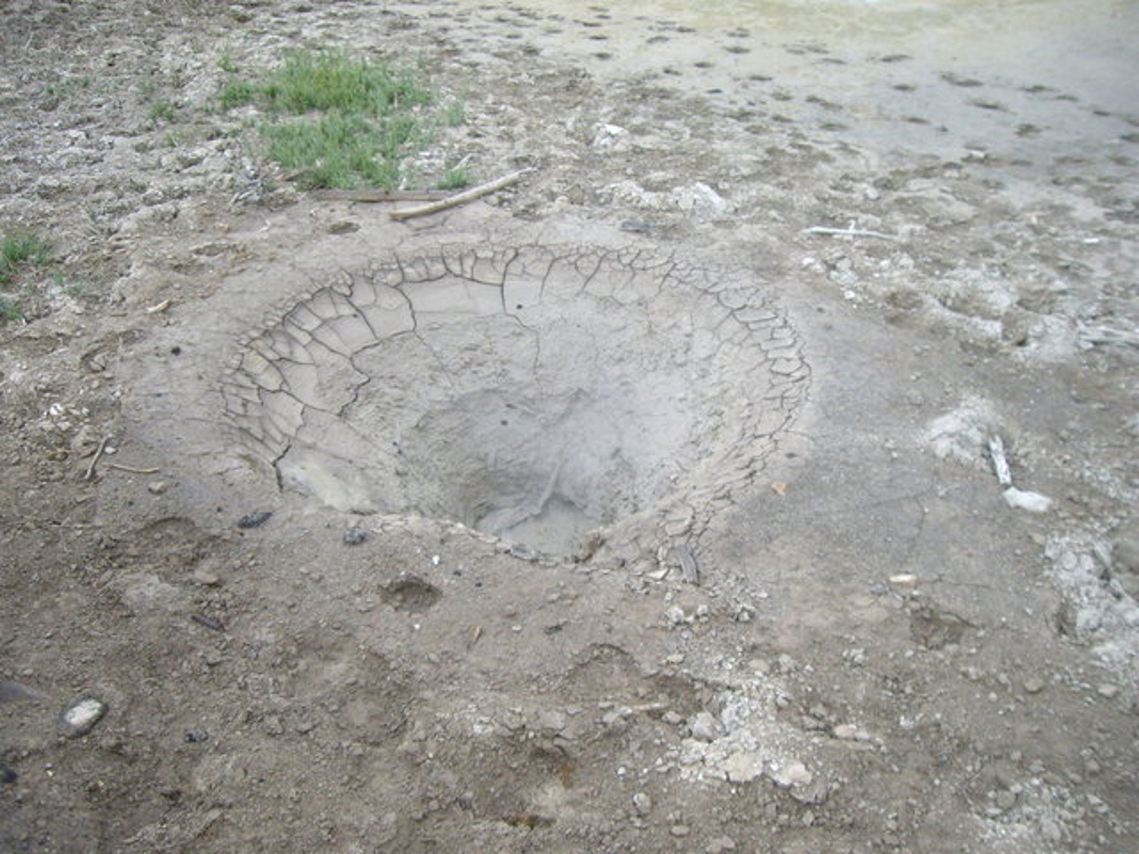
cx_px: 570
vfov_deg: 37.7
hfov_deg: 49.0
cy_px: 427
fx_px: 1250
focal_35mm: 38
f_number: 2.7
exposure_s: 1/80
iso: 200
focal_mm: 6.2
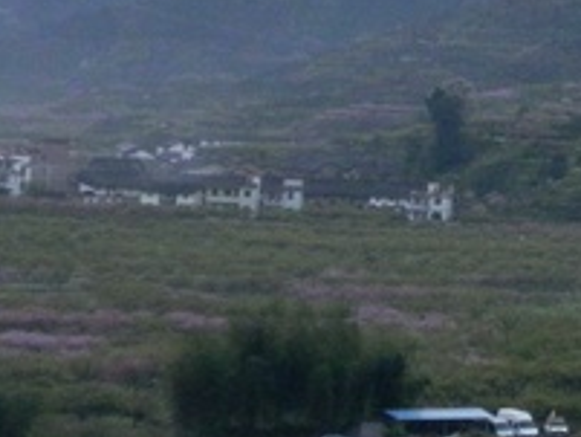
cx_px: 685
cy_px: 140
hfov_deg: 9.7
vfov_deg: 7.4
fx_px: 3392
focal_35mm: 202
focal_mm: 10.3
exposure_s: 1/125
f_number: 3.5
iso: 573
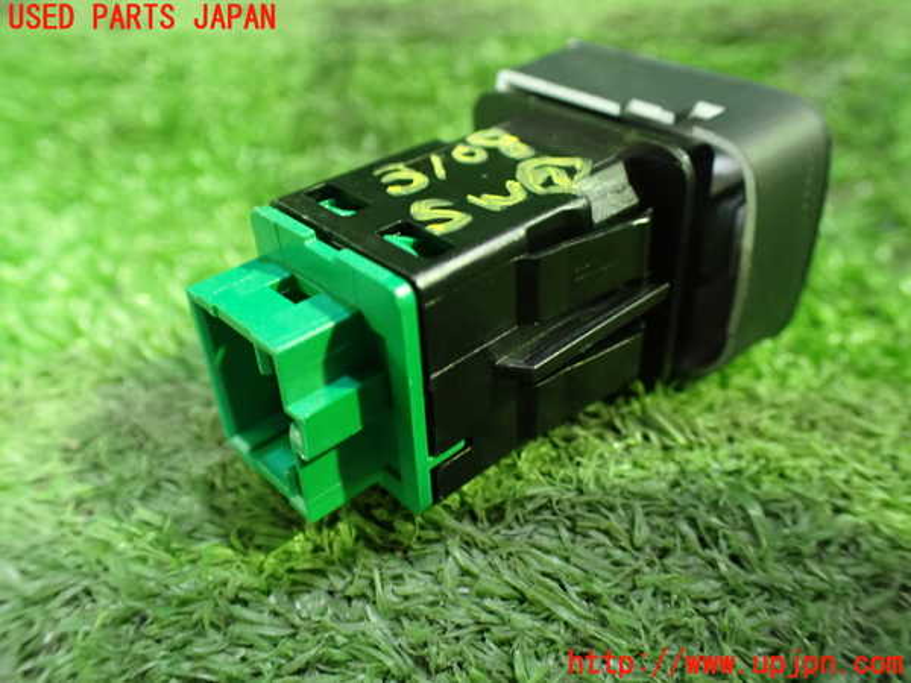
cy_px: 342
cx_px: 456
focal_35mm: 30
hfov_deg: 60.0
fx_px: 790
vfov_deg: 46.8
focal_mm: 5.4
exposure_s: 1/30
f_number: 2.3
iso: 1250
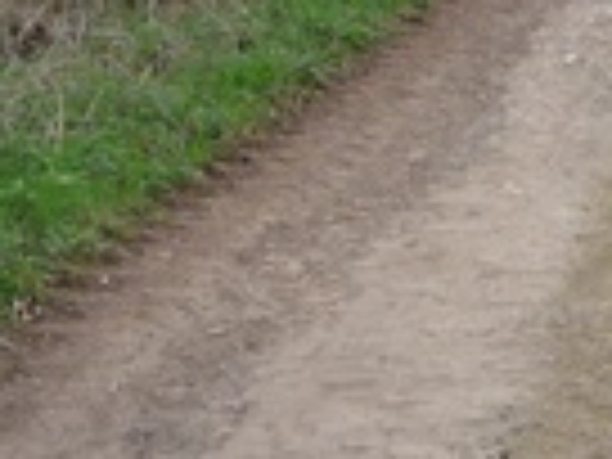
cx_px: 558
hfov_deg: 17.2
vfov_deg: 12.9
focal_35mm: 113
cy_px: -18
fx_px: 1998
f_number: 4
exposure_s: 1/160
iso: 100
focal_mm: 5.2
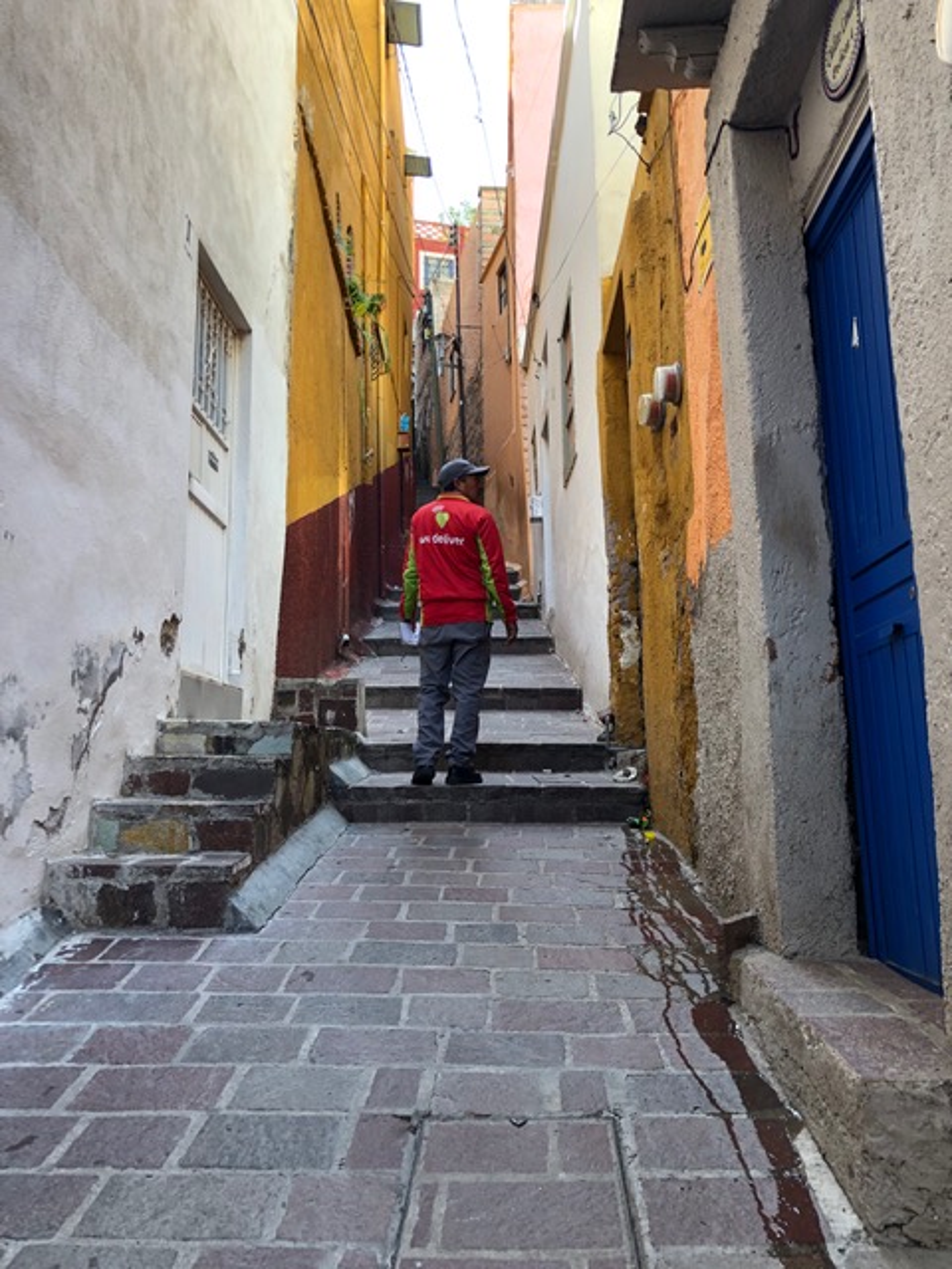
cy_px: 634
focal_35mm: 28
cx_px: 476
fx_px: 1027
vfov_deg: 63.4
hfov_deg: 49.7
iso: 50
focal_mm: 3.99
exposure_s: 1/120
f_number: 1.8
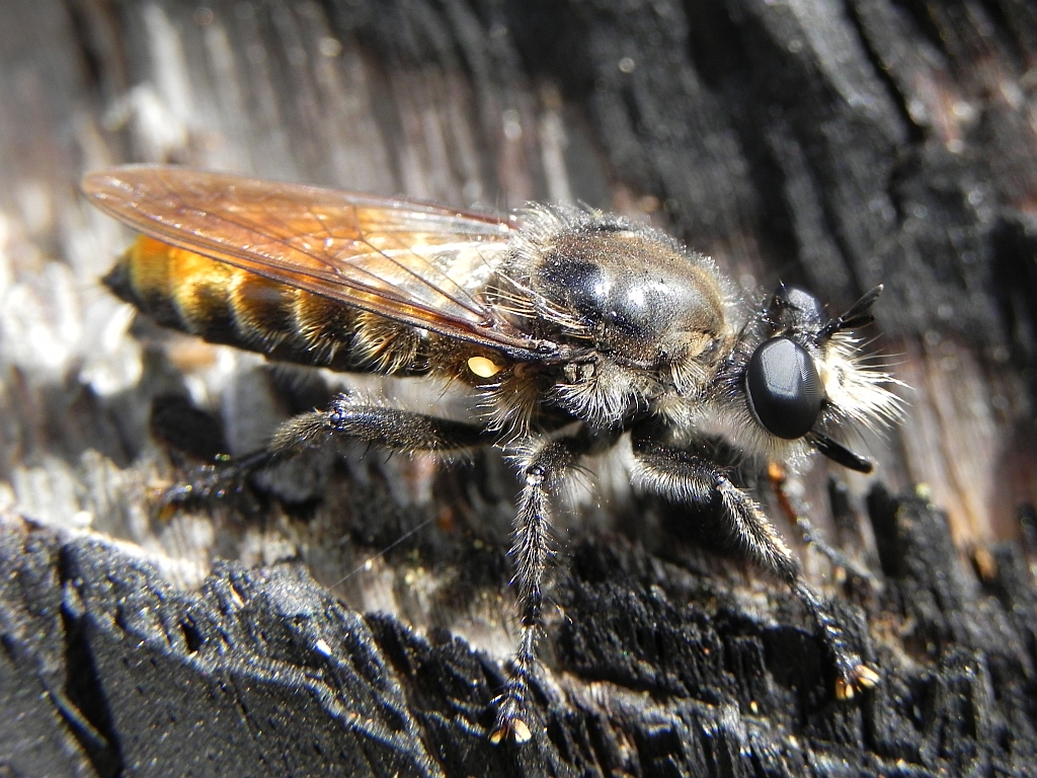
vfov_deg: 14.1
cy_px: 389
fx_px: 3146
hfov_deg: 18.7
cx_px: 518
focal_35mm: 105
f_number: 5
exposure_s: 1/154
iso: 160
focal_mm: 18.8
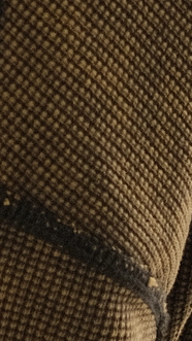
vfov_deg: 6.0
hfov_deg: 3.5
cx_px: -75
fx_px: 3161
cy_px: -334
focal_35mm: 349
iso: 1250
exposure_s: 1/400
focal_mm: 30.9
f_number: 2.8
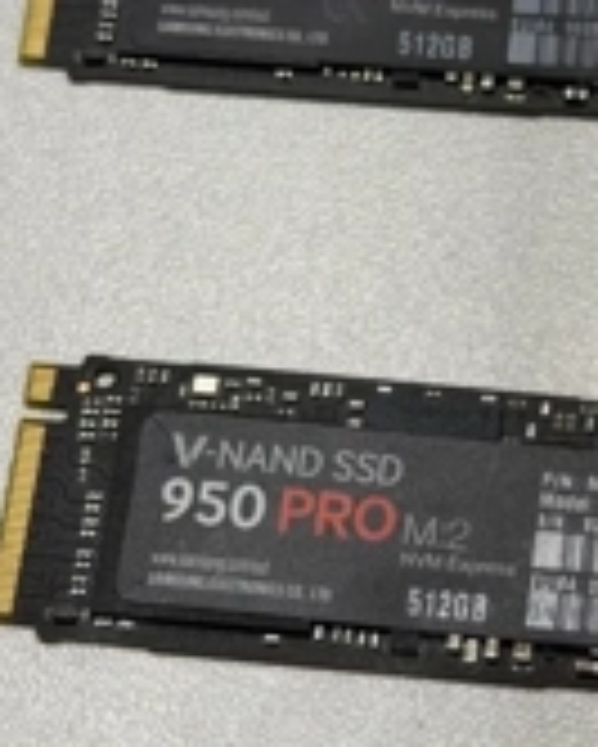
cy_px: 324
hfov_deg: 13.5
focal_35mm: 113
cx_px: 544
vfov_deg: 17.0
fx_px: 2498
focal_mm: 6.76
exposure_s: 1/33
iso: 250
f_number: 1.78
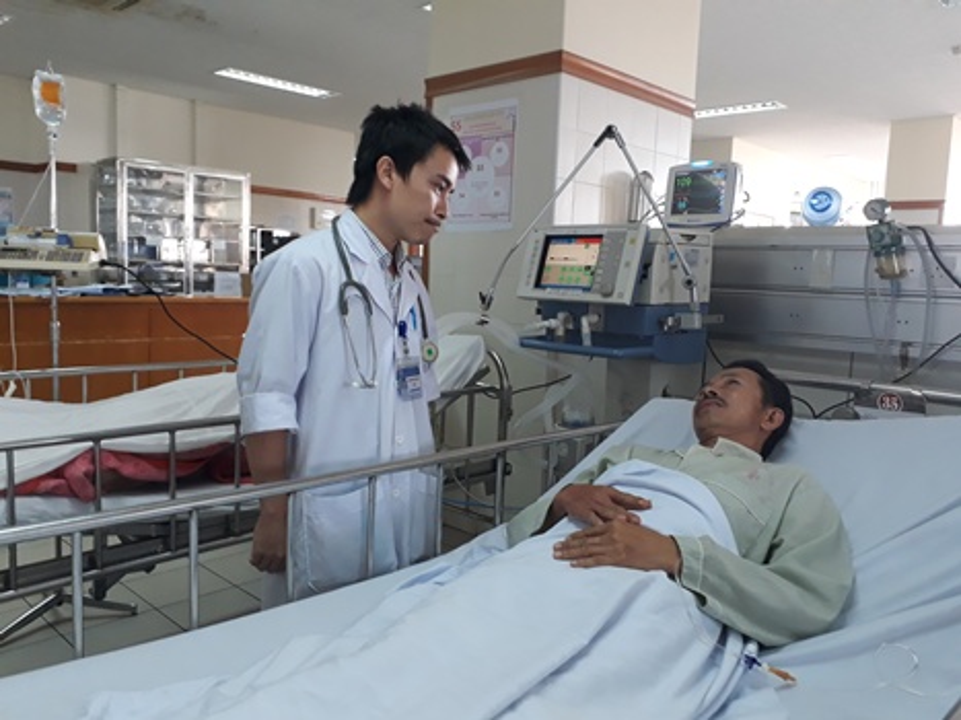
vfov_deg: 51.3
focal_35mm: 27
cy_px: 360
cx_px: 480
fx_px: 749
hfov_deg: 65.3
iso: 100
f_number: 1.9
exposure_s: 1/33
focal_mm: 3.6
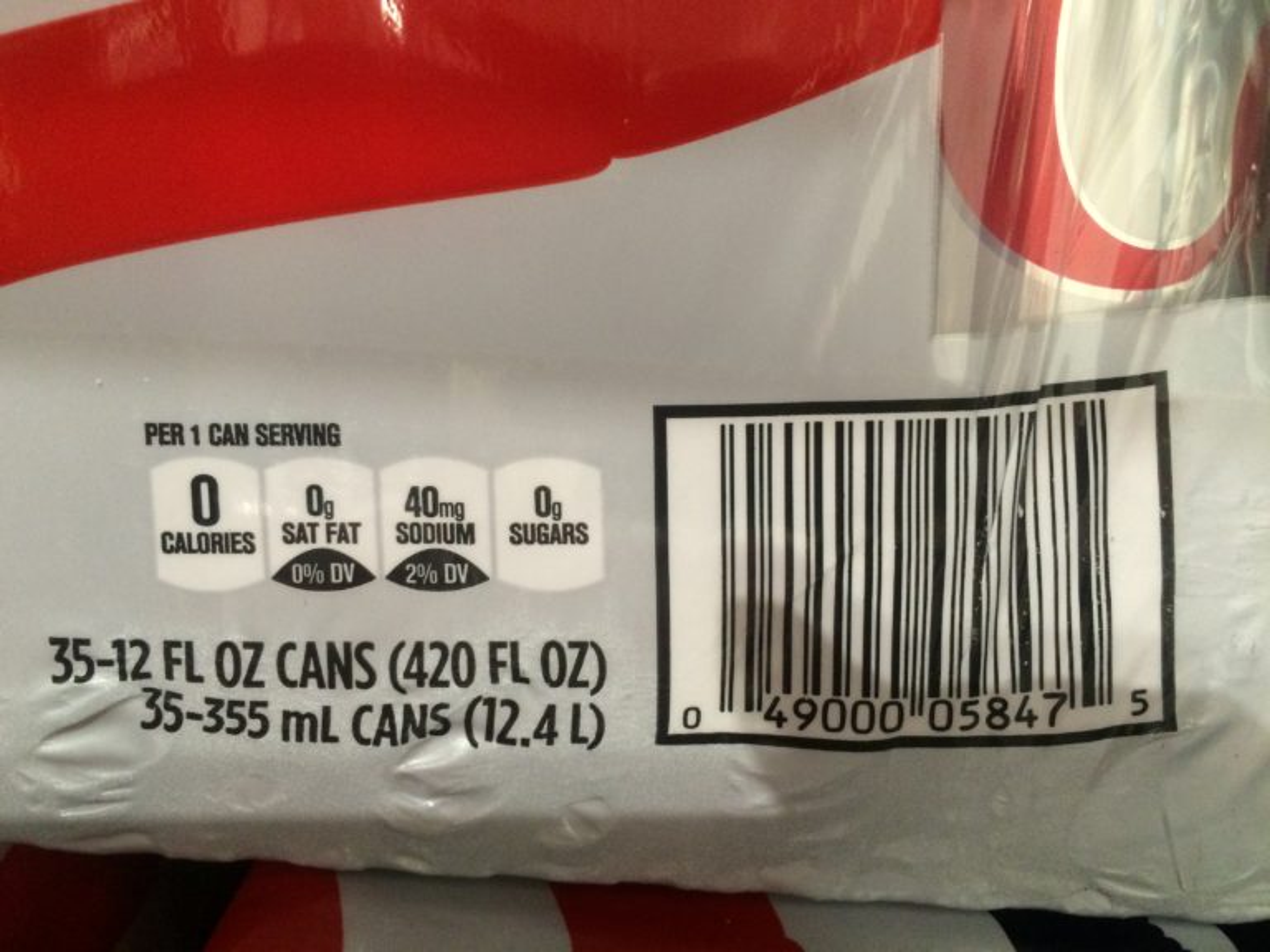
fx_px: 1064
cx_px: 635
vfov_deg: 48.2
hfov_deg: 61.7
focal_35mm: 29
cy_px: 476
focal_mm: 4.15
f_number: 2.2
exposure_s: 1/30
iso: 250
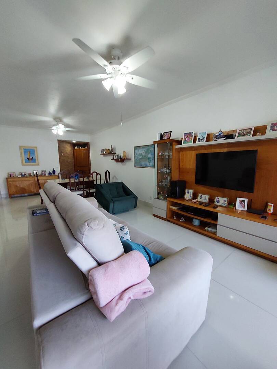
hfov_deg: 89.9
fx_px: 139
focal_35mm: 13
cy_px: 184
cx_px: 138
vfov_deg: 106.2
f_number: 2.2
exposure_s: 1/60
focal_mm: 1.74
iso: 160
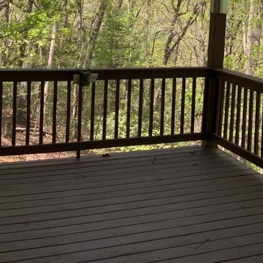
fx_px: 542
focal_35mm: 63
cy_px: 35
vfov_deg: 26.5
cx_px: 203
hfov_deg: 26.9
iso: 16
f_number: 1.8
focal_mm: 3
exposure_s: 1/446
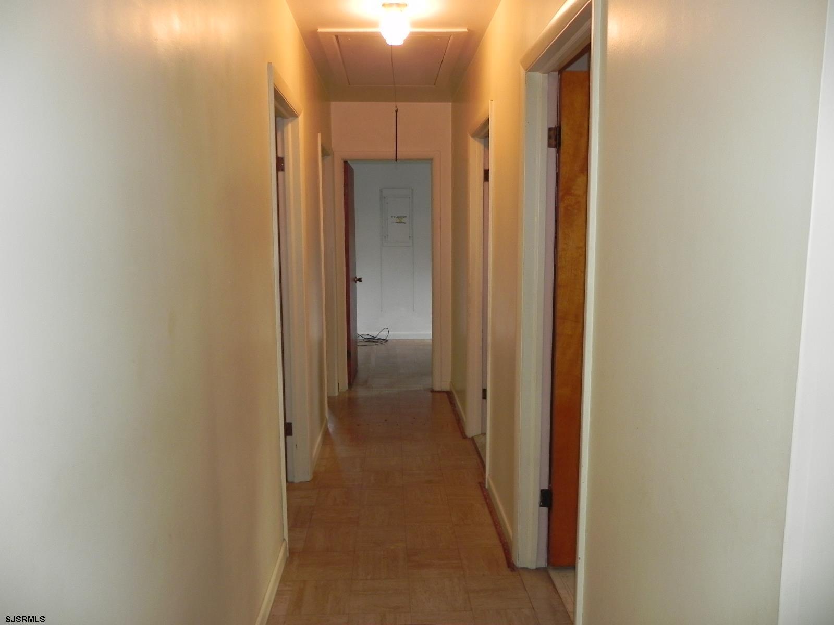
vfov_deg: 53.1
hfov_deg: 67.3
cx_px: 417
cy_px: 312
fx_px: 626
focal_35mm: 26
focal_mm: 4.6
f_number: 2.8
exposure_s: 1/30
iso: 200
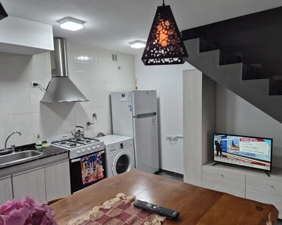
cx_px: 140
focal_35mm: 25
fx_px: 209
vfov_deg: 56.8
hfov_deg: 68.1
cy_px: 116
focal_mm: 5.4
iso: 100
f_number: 1.8
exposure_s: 1/100
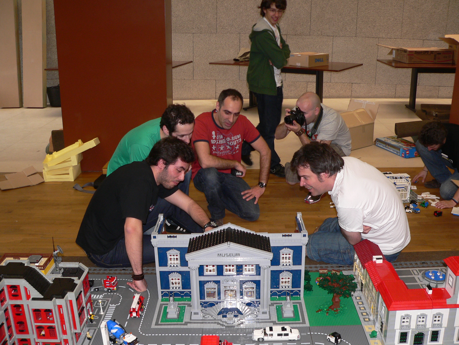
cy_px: 172
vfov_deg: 39.7
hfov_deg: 51.4
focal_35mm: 36
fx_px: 477
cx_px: 230
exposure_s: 1/60
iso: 100
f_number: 2.8
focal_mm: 6
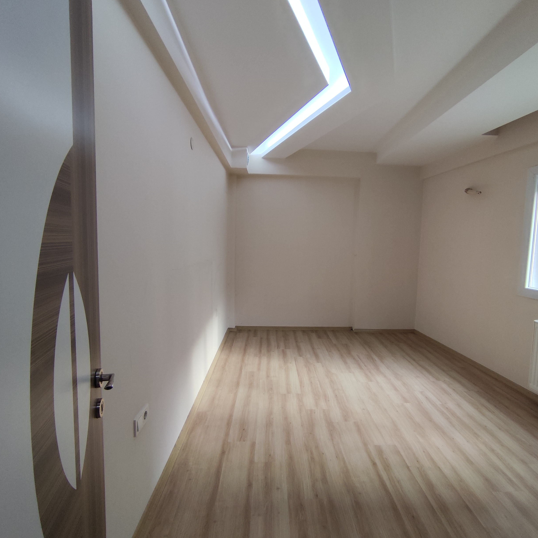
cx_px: 288
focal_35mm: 19
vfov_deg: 77.7
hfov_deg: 77.6
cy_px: 269
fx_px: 334
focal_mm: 1.65
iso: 64
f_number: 2.2
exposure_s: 1/50
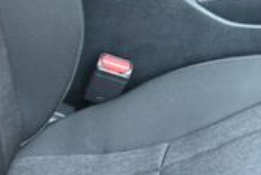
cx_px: 359
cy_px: -49
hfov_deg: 17.6
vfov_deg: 12.5
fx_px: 777
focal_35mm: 107
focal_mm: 28
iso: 200
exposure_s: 1/20
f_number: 3.2
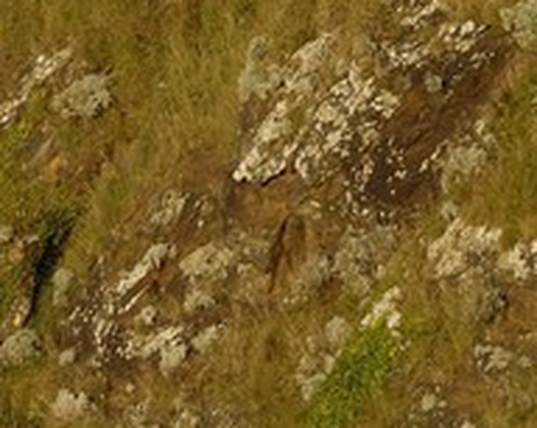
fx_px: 22343
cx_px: 1527
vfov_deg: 1.1
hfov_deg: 1.4
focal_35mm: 1408
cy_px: -828
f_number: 5.3
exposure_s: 1/400
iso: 100
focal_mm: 120
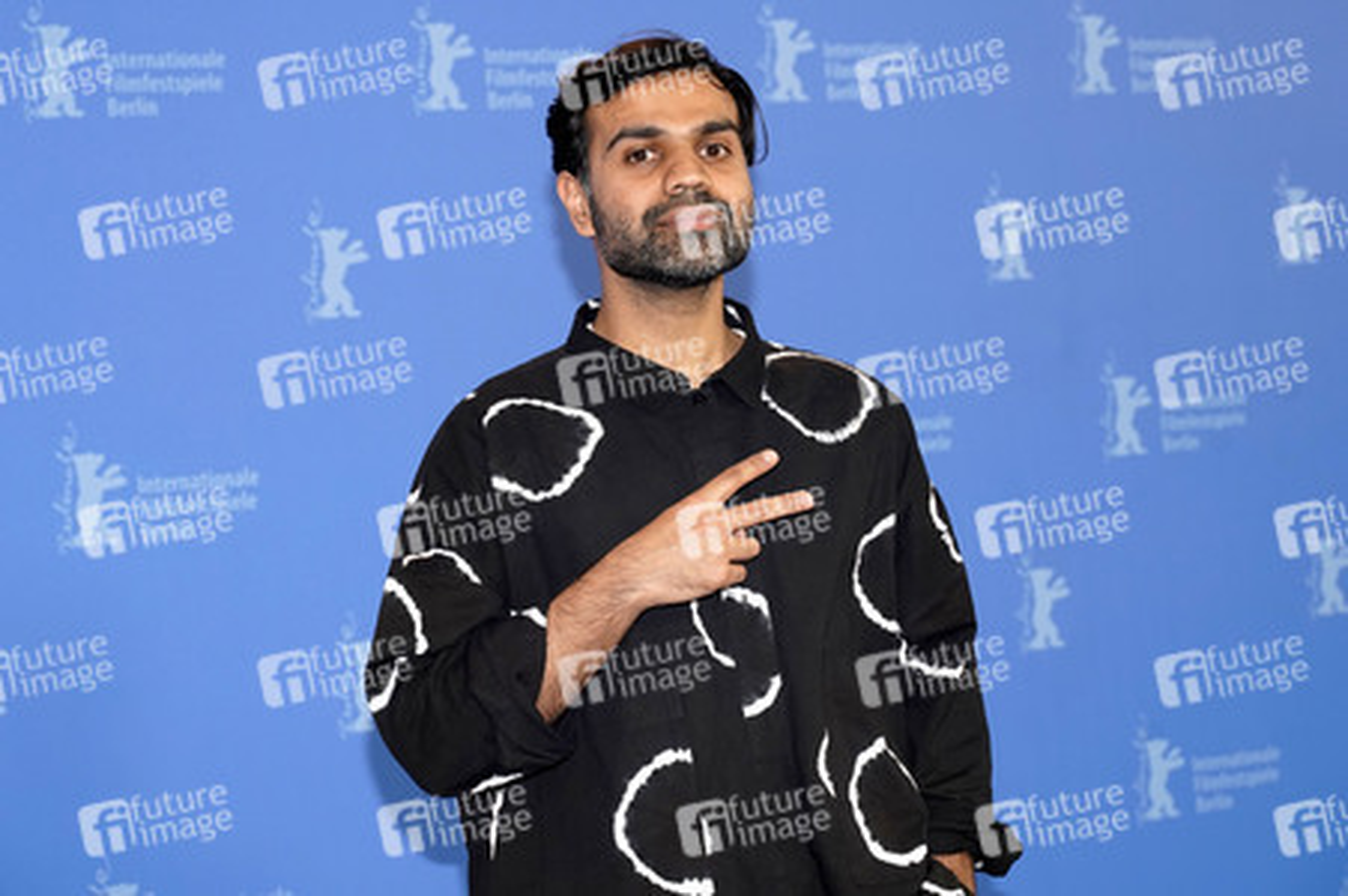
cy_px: 448
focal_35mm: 75
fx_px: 2806
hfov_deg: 27.0
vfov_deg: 18.2
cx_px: 674
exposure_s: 1/160
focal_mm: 75
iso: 1600
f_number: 5.6
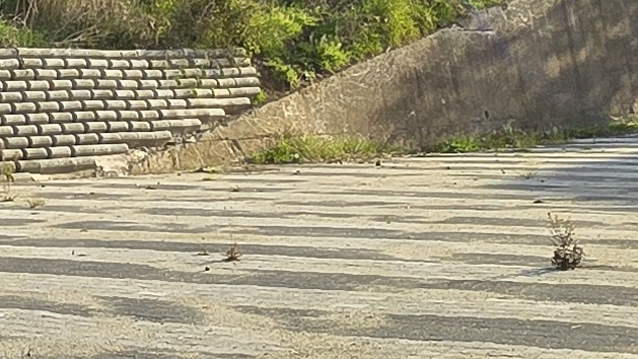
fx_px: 1523
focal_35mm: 90
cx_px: -79
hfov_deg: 22.2
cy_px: 119
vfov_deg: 13.4
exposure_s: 1/1619
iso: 50
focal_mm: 2.2
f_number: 2.2
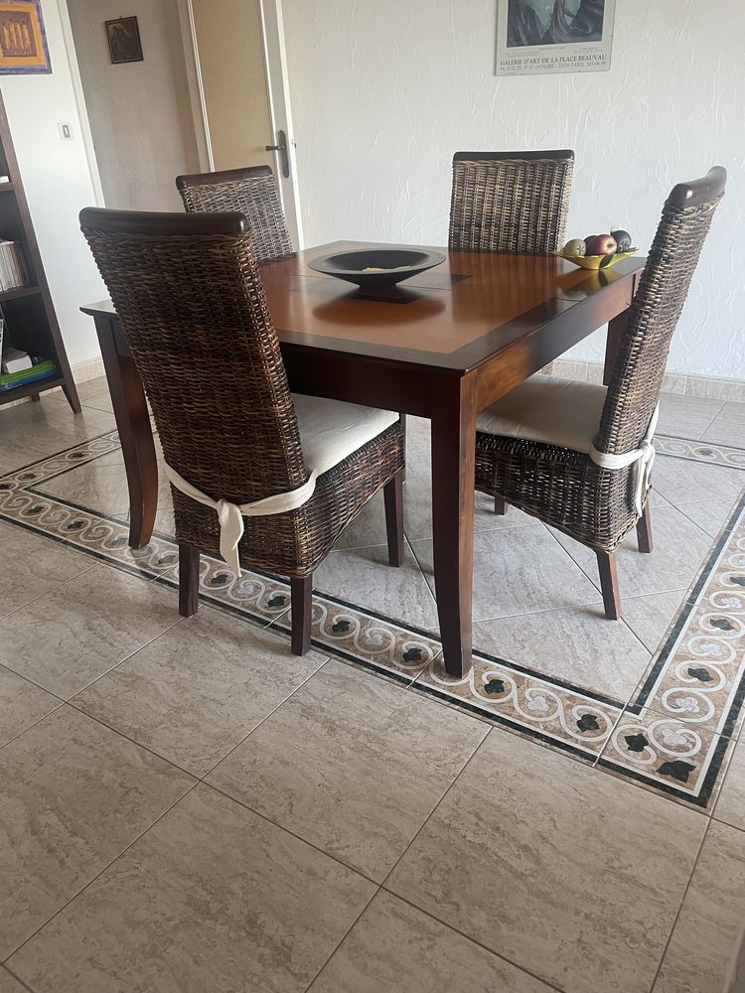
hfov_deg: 53.1
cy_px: 496
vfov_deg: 67.3
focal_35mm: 26
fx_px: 746
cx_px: 372
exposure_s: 1/60
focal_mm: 4.2
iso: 125
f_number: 1.6
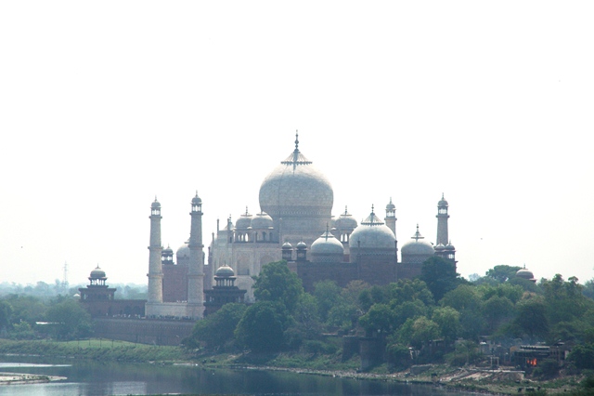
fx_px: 4947
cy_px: 198
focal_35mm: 300
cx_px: 297
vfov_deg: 4.6
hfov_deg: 6.9
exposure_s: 1/800
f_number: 11
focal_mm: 200
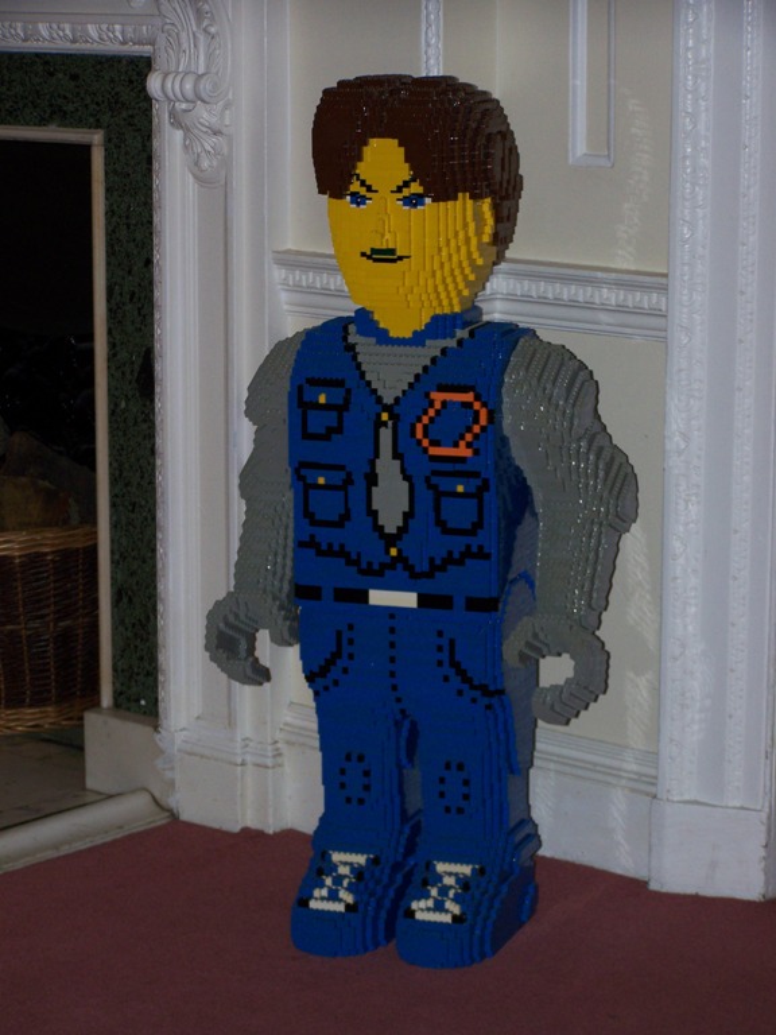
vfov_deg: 18.7
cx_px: 388
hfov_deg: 14.1
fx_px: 3138
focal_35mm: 105
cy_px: 518
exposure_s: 1/100
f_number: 3.2
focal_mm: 17.5
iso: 80
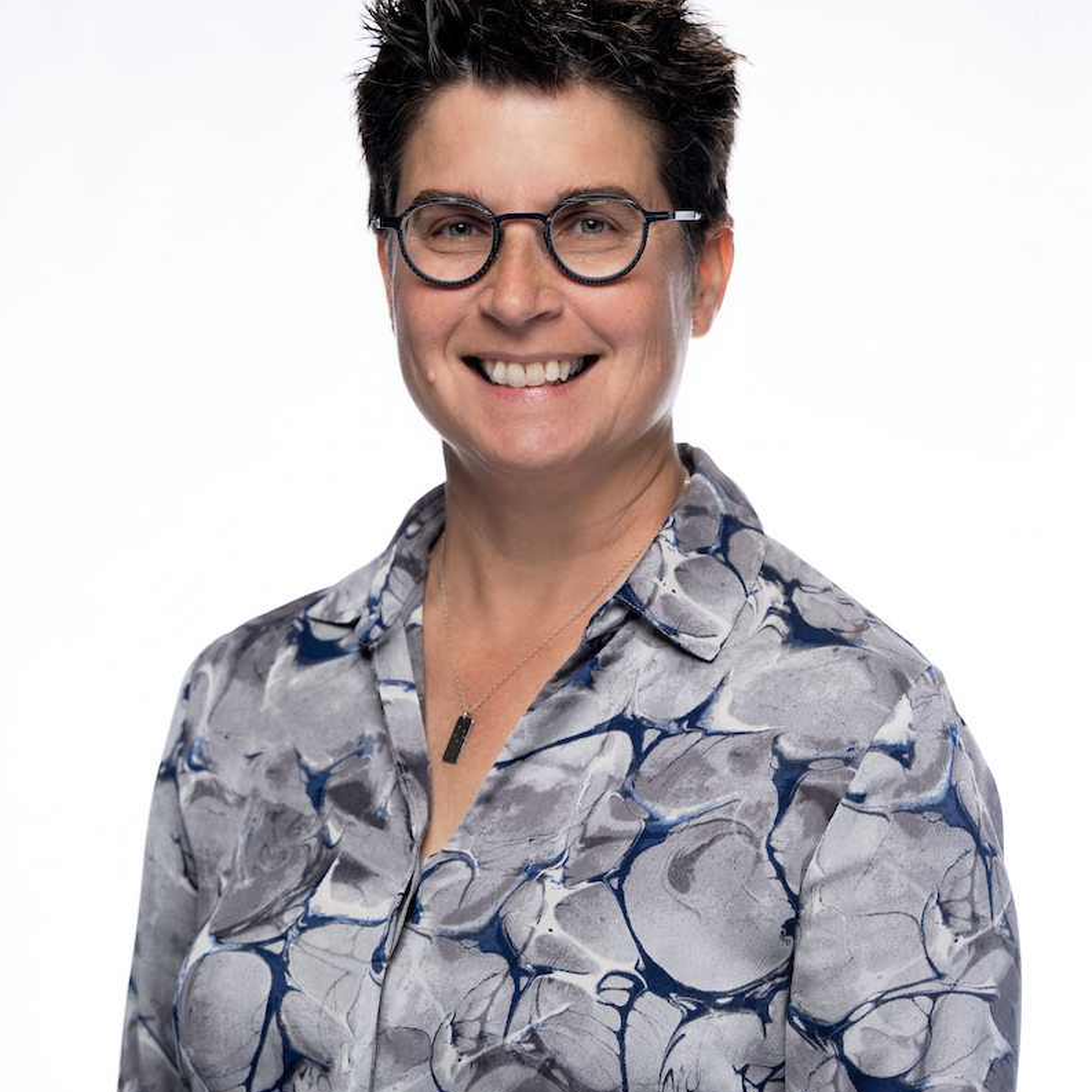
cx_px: 547
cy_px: 549
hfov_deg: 13.8
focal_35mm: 126
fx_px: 4497
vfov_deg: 13.8
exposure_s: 1/160
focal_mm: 98
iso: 160
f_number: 5.6
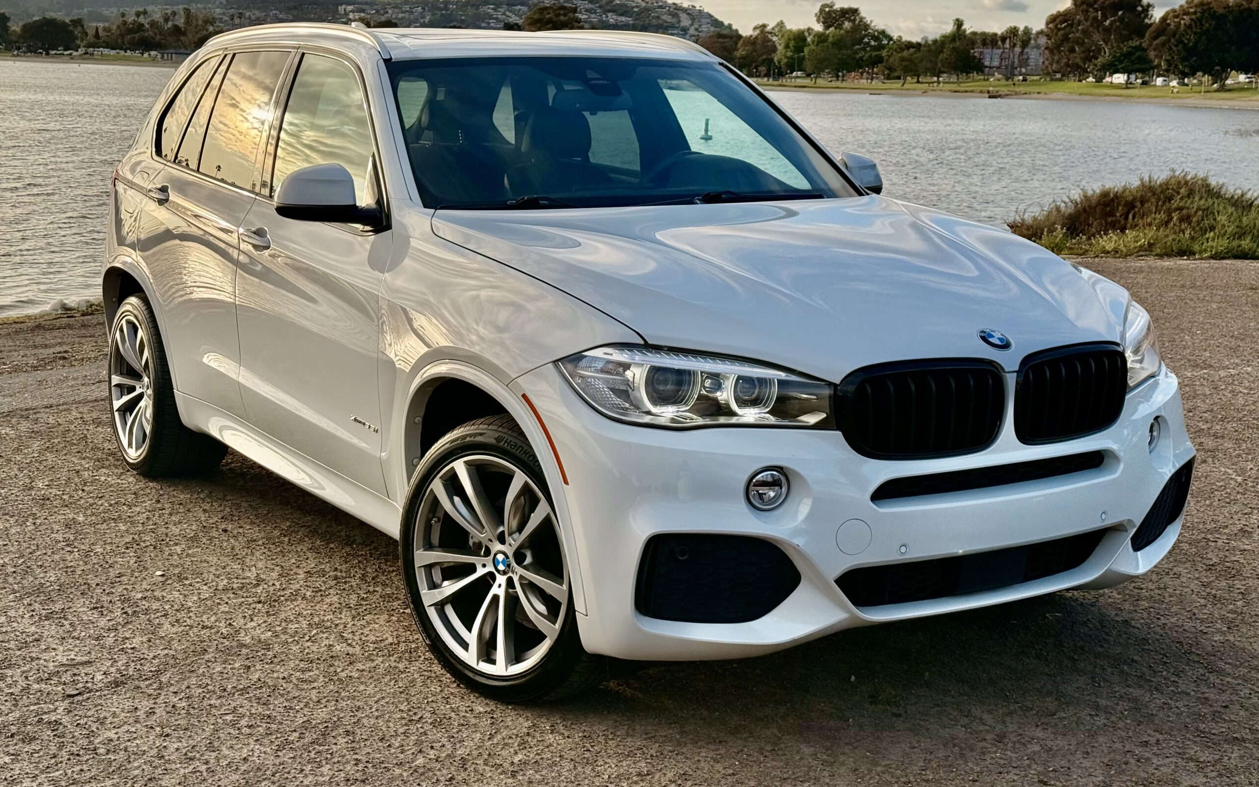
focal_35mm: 51
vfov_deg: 25.3
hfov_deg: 39.6
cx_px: 630
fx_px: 1750
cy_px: 323
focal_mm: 6.76
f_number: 1.78
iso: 100
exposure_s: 1/4329
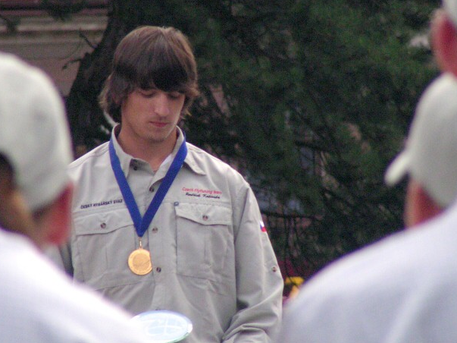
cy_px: 137
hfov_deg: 3.9
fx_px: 6652
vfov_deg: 2.9
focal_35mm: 504
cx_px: 198
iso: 200
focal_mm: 58
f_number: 3.5
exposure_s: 1/400
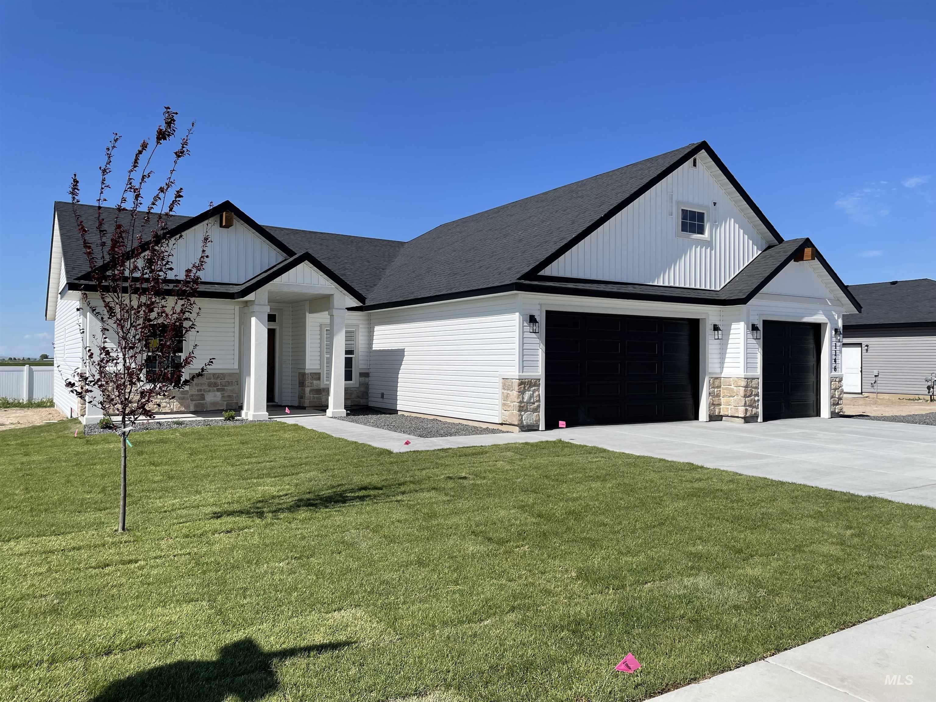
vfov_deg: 53.1
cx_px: 468
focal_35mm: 26
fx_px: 703
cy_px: 351
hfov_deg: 67.3
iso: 32
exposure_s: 1/4464
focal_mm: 4.2
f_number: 1.6
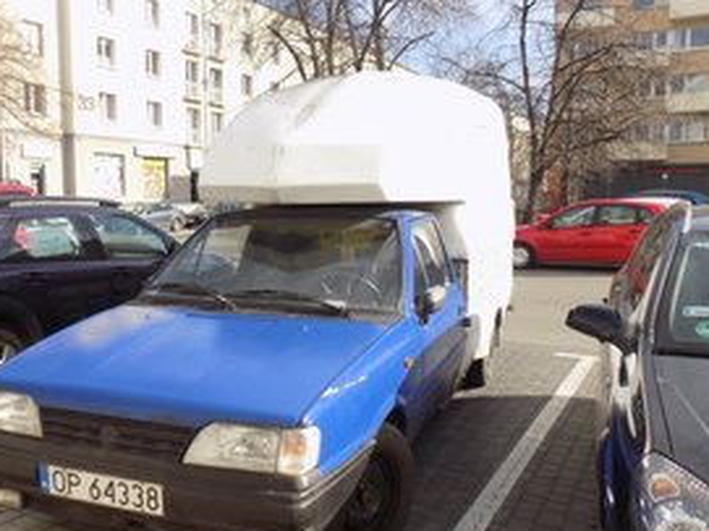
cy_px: 288
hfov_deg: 53.7
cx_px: 298
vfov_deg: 41.7
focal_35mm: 34
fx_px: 696
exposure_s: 1/640
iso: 80
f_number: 3.1
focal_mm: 4
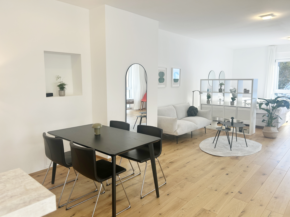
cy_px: 108
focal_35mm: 26
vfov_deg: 53.1
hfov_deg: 67.3
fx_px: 218
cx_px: 145
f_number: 1.5
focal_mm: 5.7
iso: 32
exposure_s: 1/111
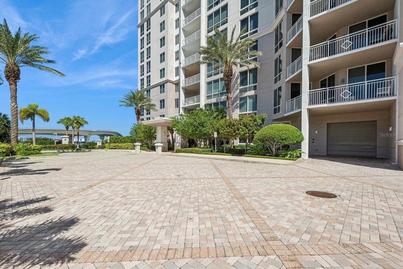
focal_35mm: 15
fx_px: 168
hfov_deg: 100.4
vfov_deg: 77.3
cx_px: 202
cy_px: 134
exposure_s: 1/1250
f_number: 8
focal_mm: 10
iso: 200
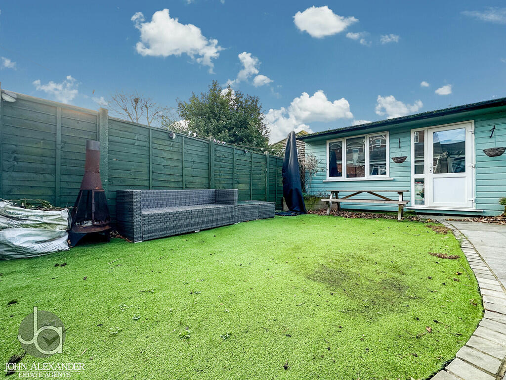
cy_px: 190
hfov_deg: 102.1
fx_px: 205
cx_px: 253
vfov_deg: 85.7
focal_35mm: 14
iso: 40
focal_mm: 2.22
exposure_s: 1/750
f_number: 2.2
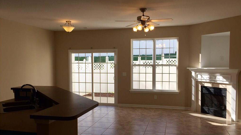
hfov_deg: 61.0
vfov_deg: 36.6
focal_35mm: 32
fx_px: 205
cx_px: 121
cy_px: 77
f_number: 2.2
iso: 32
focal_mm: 4.15
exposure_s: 1/599
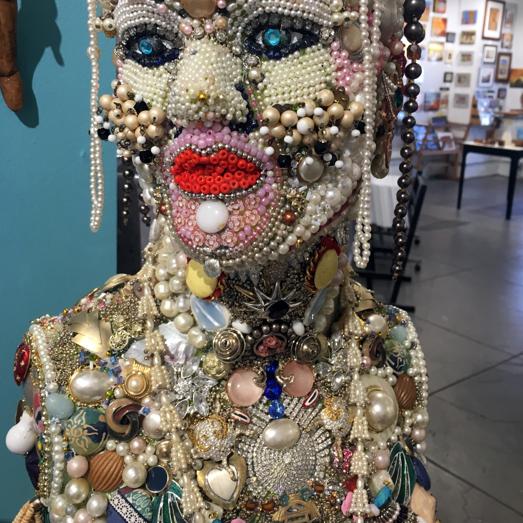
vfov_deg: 46.8
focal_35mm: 35
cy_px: 196
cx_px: 261
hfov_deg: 47.2
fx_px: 598
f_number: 2.2
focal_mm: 4.15
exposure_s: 1/30
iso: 32
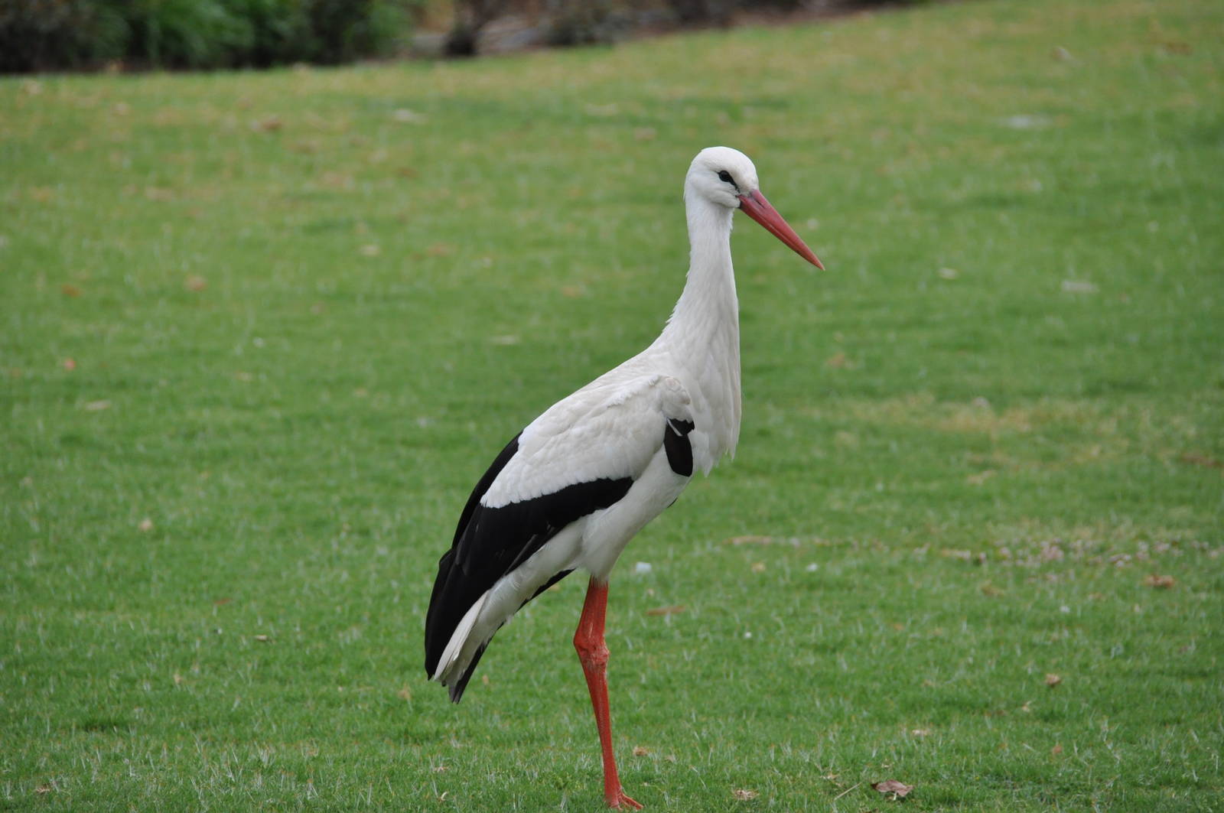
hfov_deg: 5.5
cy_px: 406
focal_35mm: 375
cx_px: 612
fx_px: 12736
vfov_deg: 3.7
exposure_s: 1/1000
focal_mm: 250
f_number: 8
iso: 1000
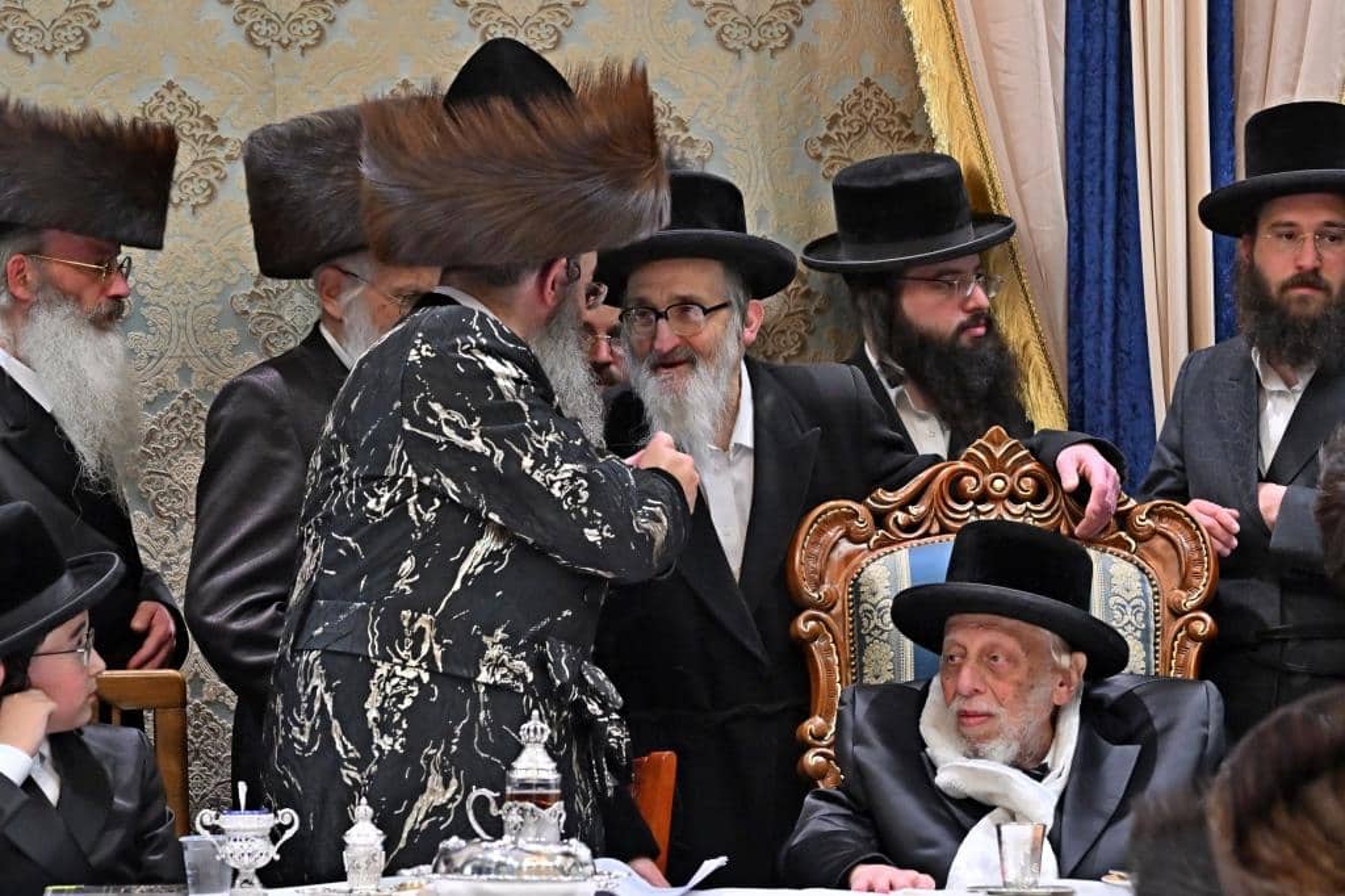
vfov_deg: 9.9
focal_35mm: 138
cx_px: 672
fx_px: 5154
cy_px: 448
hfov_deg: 14.9
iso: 1250
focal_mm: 92
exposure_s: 1/200
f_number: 4
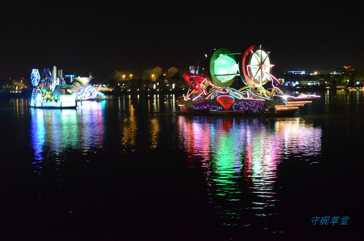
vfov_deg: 25.7
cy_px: 120
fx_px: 530
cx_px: 182
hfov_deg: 37.9
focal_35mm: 52
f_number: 8
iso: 3200
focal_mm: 35
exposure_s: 1/8
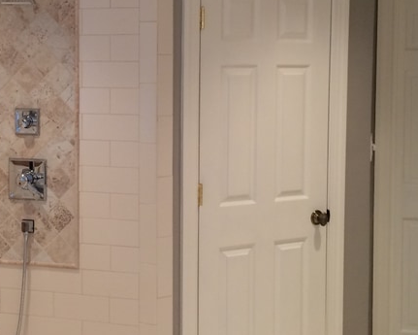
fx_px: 841
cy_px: 110
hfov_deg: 27.6
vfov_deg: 22.4
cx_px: 116
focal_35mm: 68
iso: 80
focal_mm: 4.12
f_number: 2.2
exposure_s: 1/30
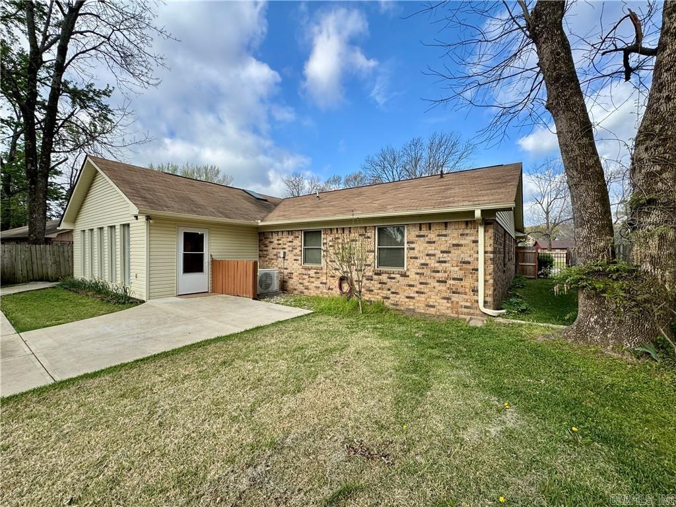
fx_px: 273
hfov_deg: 102.1
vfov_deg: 85.7
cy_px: 254
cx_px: 338
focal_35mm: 14
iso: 40
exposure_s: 1/796
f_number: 2.2
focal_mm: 2.22
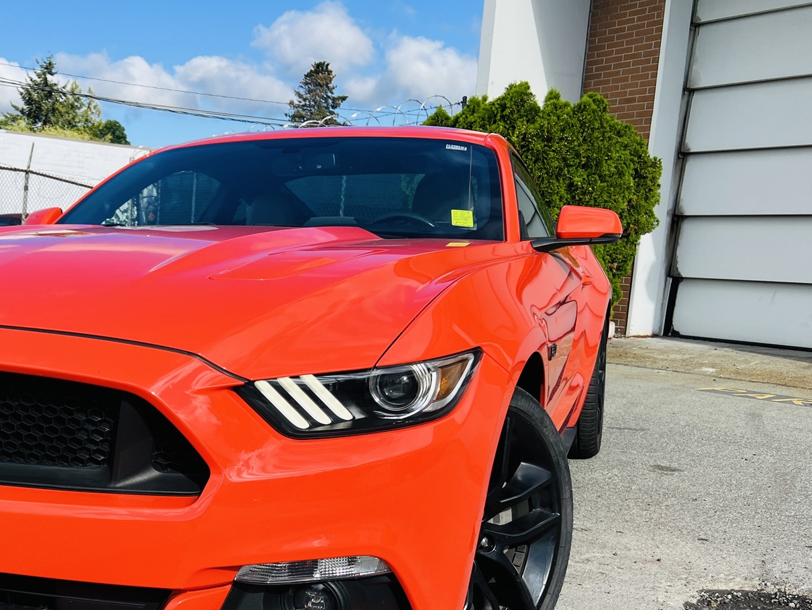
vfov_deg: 32.7
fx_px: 1032
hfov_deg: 41.3
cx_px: 177
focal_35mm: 44
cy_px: 396
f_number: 1.5
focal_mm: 5.7
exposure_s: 1/3460
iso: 50
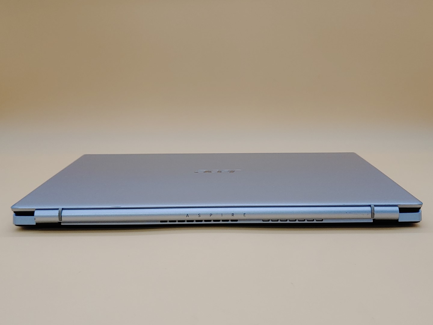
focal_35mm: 39
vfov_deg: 36.8
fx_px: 488
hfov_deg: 47.9
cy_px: 162
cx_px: 216
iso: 50
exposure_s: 1/140
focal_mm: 4.36
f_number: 1.8
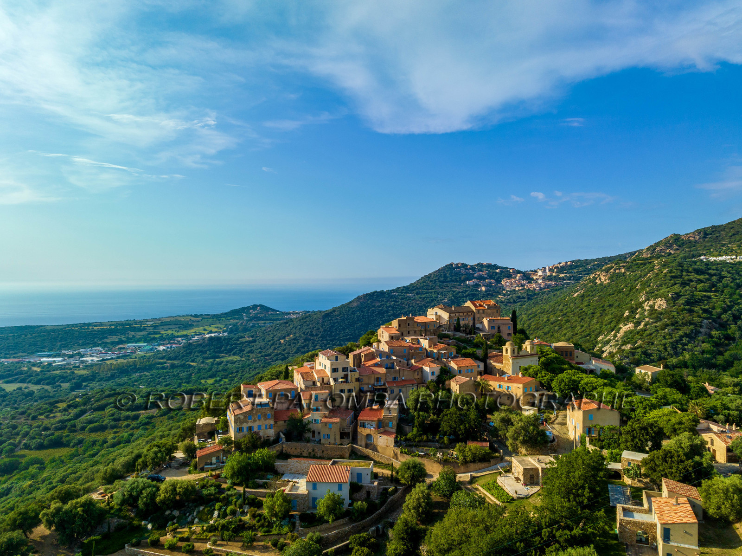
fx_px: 514
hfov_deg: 71.6
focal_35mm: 24
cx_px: 371
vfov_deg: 56.8
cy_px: 278
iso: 100
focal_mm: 12.3
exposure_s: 1/160
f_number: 11
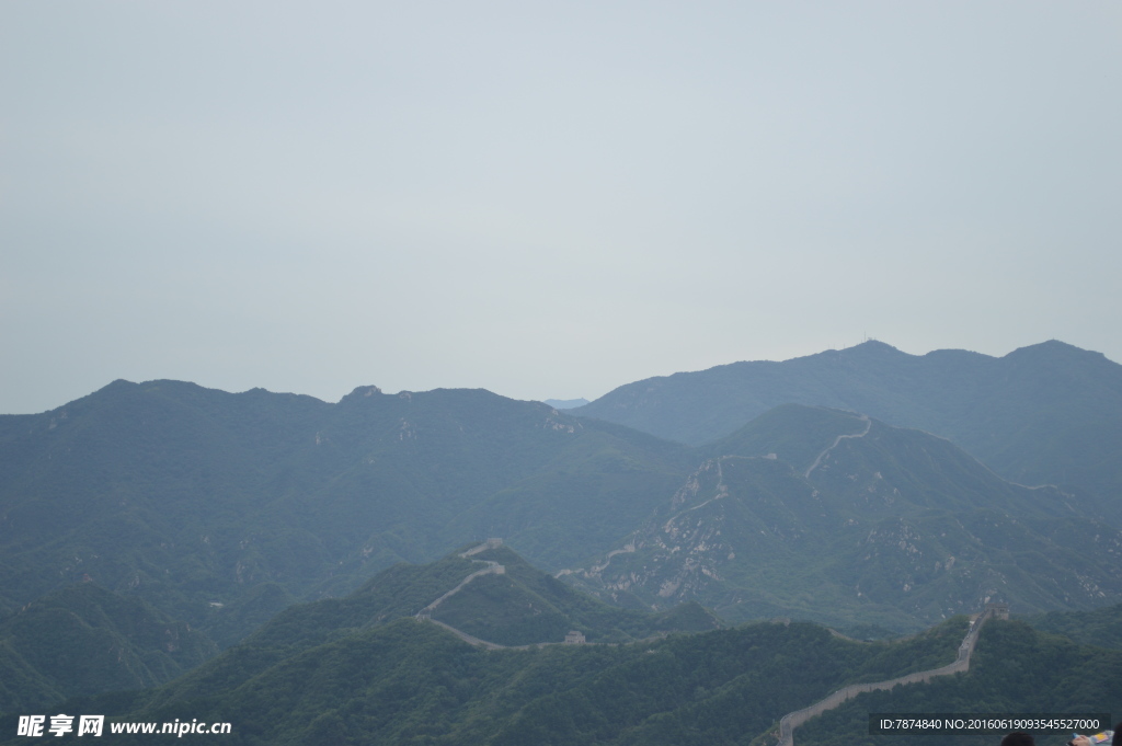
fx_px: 2569
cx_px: 561
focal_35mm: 82
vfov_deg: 16.5
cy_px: 373
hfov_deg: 24.6
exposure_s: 1/320
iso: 100
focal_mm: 55
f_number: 5.6
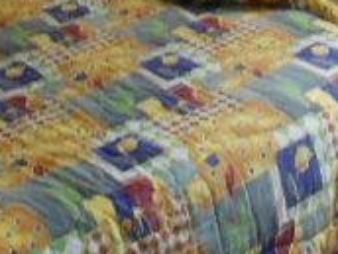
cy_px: -154
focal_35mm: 97
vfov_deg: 14.1
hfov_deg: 19.8
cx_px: 318
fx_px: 947
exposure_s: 1/60
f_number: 3.2
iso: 400
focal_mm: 4.6
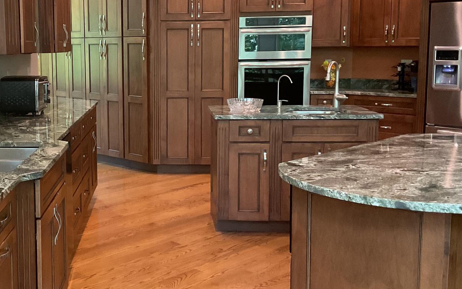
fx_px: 630
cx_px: 131
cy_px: 119
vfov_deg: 25.8
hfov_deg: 39.5
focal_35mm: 50
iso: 200
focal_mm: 3
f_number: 1.8
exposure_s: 1/60
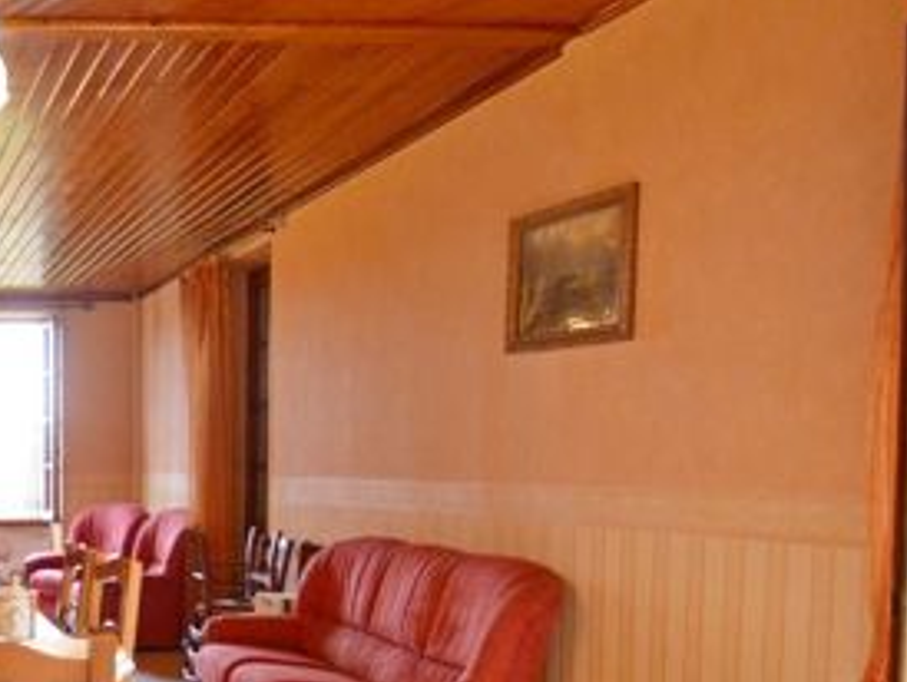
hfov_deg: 39.8
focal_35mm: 37
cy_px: 507
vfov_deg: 37.8
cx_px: -114
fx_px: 970
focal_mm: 10
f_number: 3.5
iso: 1250
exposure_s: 1/60
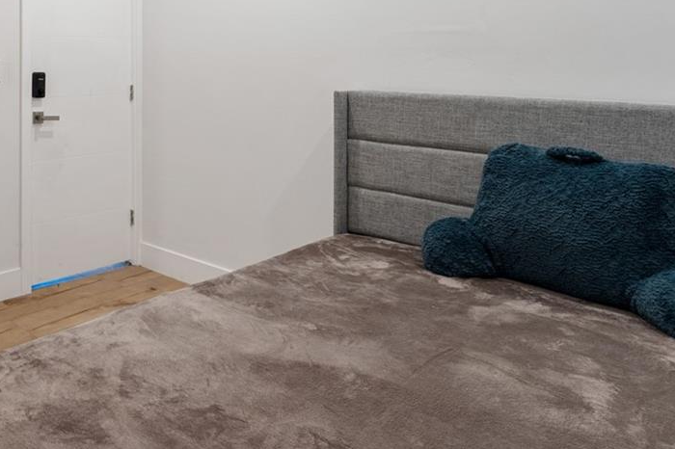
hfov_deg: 49.8
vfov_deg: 38.6
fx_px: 600
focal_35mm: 32
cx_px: 28
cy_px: 56
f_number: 9
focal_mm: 14
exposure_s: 1/2
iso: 500
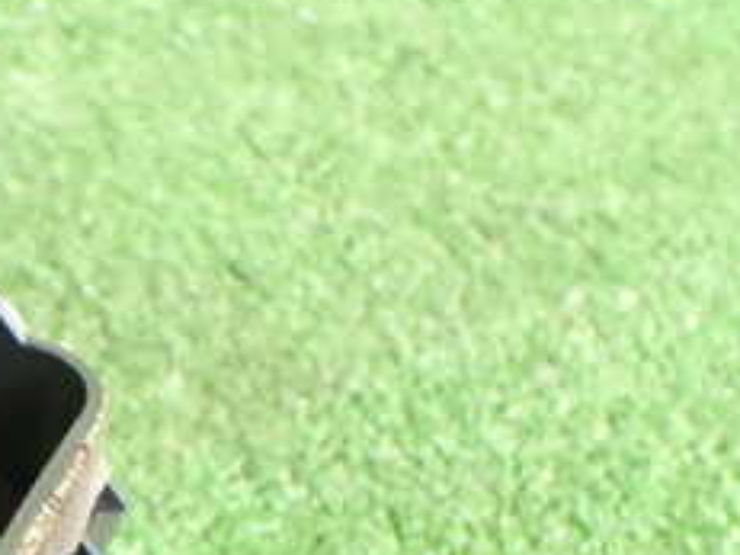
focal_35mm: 78
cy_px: 699
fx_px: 1667
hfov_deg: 22.9
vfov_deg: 17.8
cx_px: -157
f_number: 2.3
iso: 800
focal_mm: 5.4
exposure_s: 1/30
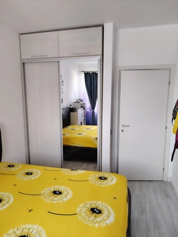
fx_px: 171
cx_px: 87
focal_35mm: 25
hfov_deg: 54.9
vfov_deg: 69.4
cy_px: 118
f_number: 1.75
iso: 588
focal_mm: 5.25
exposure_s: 1/33.3
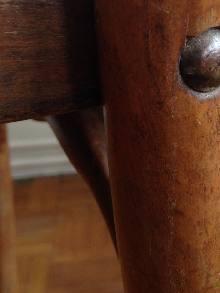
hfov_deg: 21.1
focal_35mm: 68
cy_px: 60
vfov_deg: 28.0
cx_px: 203
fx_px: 576
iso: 50
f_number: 2.4
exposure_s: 1/24
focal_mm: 4.12
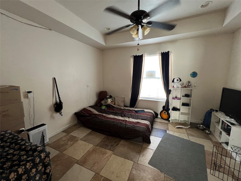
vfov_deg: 89.9
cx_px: 120
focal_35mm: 13
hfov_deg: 106.2
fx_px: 91
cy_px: 90
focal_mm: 1.57
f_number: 1.8
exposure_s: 1/60
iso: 400
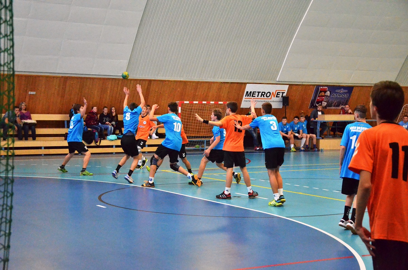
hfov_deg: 29.9
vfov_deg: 20.1
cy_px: 135
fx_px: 763
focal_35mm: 68
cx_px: 204
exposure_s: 1/1250
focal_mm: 45
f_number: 4.8
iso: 6400
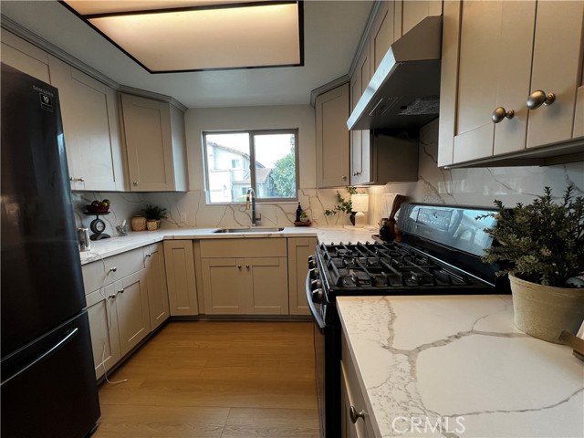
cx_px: 292
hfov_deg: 106.2
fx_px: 219
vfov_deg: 89.9
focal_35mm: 13
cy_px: 219
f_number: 1.8
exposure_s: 1/120
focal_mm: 1.57
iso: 64
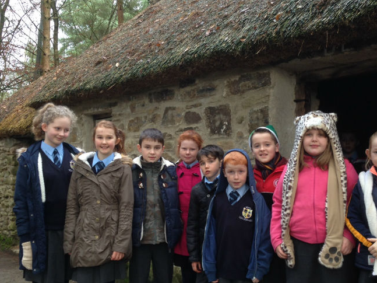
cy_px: 143
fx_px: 544
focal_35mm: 50
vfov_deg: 29.1
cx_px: 205
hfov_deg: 38.2
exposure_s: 1/24
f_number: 2.4
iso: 50
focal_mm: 4.12
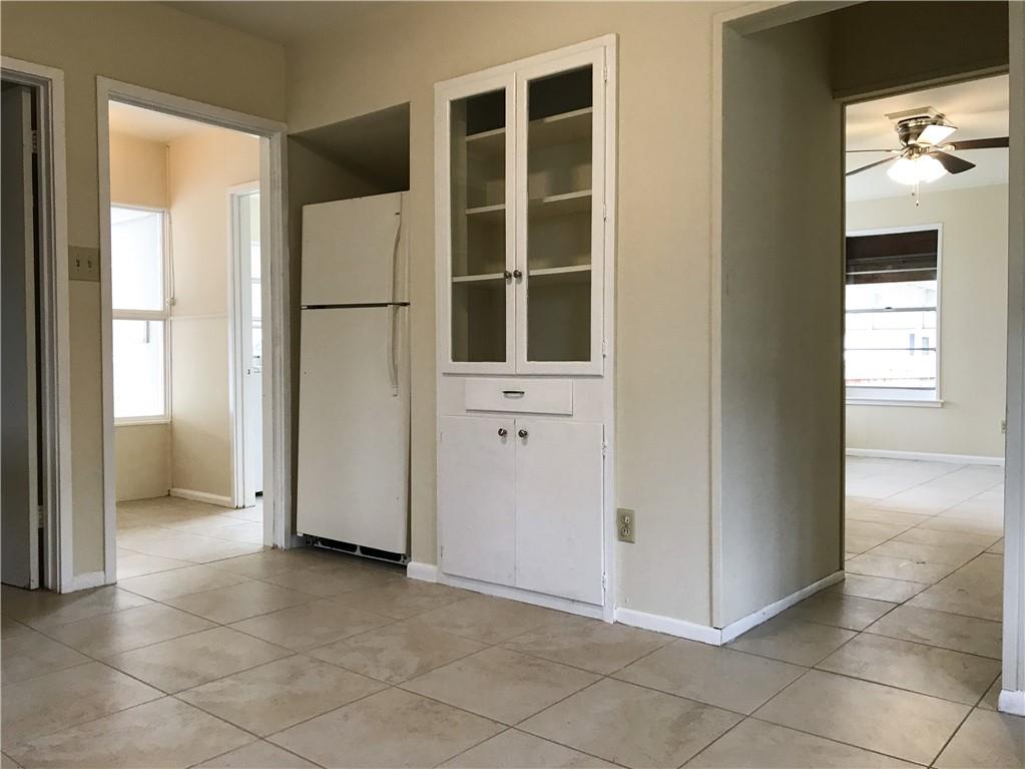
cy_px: 384
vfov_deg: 49.7
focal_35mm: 28
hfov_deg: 63.4
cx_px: 512
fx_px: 829
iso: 20
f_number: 1.8
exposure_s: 1/30
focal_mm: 3.99
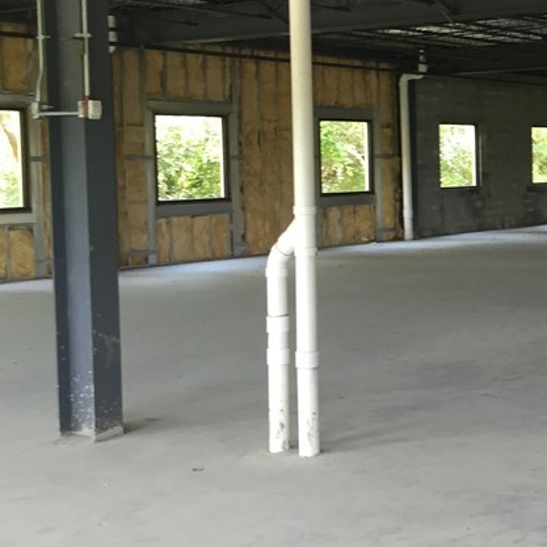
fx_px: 1126
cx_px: 647
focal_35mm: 63
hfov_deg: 24.8
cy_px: 216
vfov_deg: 27.2
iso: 80
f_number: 2.2
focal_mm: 4.15
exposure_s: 1/30
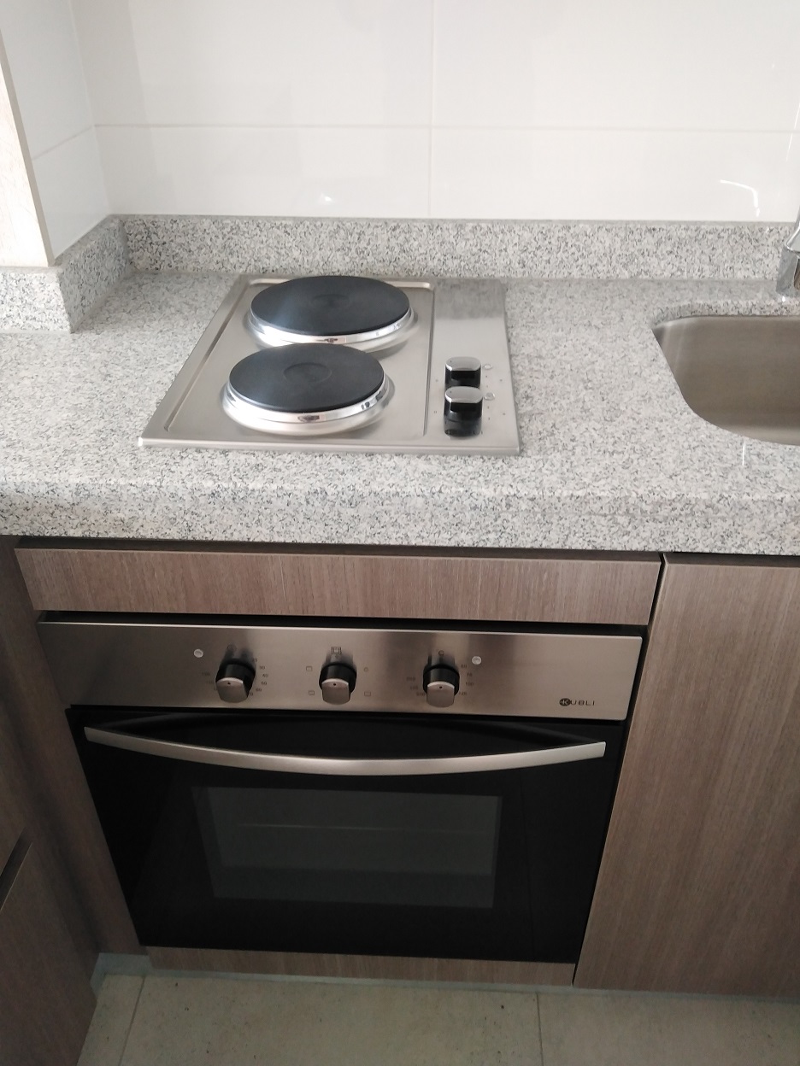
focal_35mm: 26
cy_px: 533
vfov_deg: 67.3
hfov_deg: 53.1
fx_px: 801
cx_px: 400
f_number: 1.8
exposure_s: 1/30
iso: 200
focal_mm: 3.59
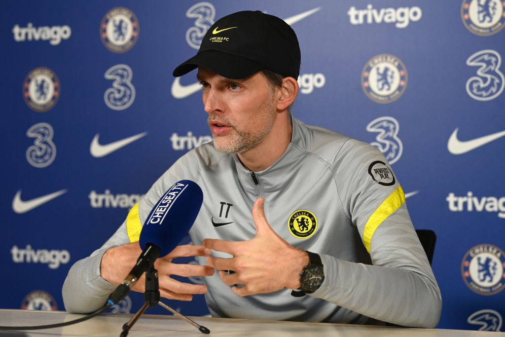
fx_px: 1263
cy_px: 168
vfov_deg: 15.2
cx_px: 252
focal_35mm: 90
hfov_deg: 22.6
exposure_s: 1/400
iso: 2000
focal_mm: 90
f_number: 4
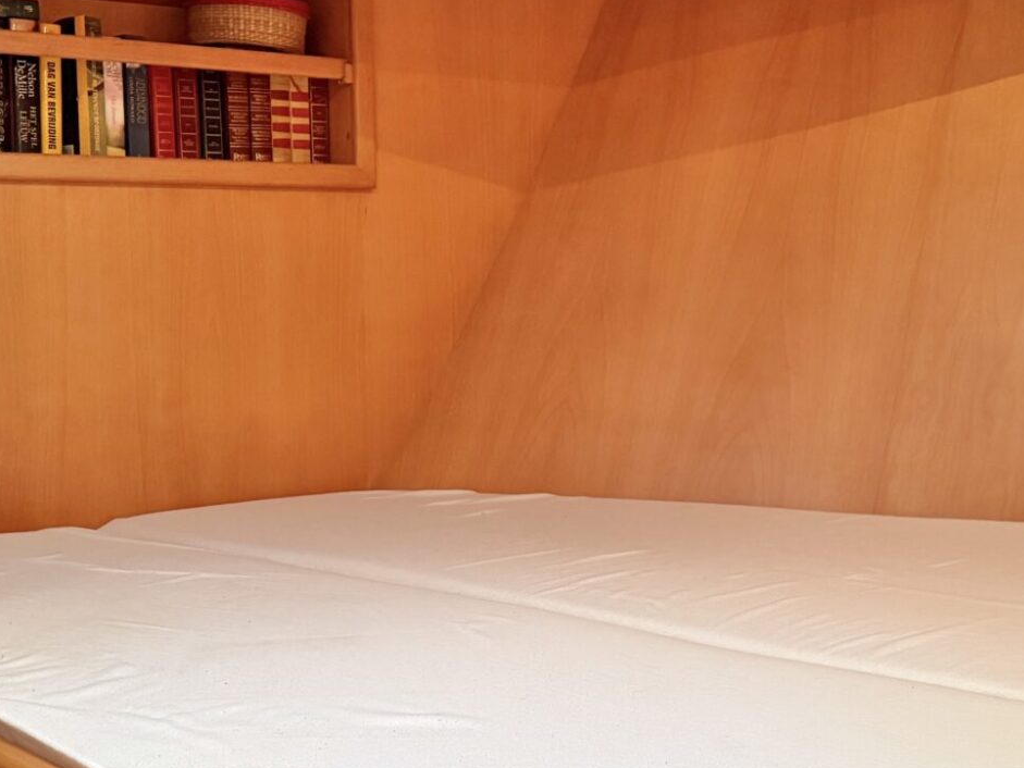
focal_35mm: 51
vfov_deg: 28.5
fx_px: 1509
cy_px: 319
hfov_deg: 37.5
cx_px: 543
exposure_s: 1/50
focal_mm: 6.76
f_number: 1.78
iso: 800
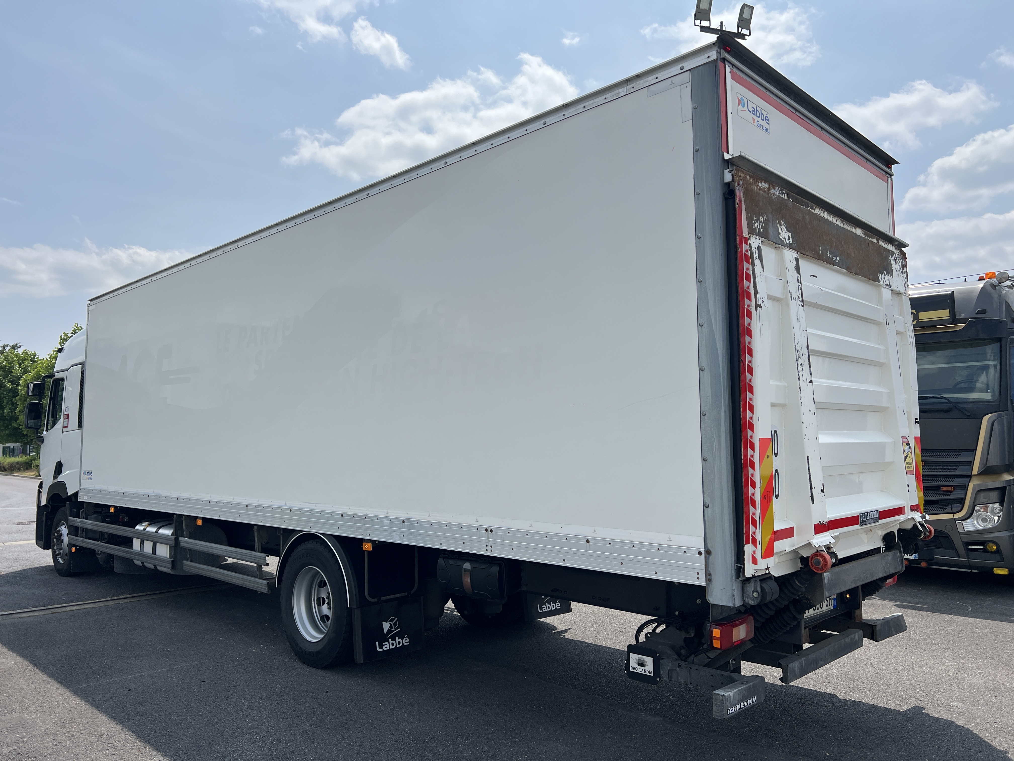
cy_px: 380
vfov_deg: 53.1
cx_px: 507
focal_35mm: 26
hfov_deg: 67.3
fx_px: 762
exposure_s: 1/6579
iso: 50
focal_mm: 5.7
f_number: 1.5
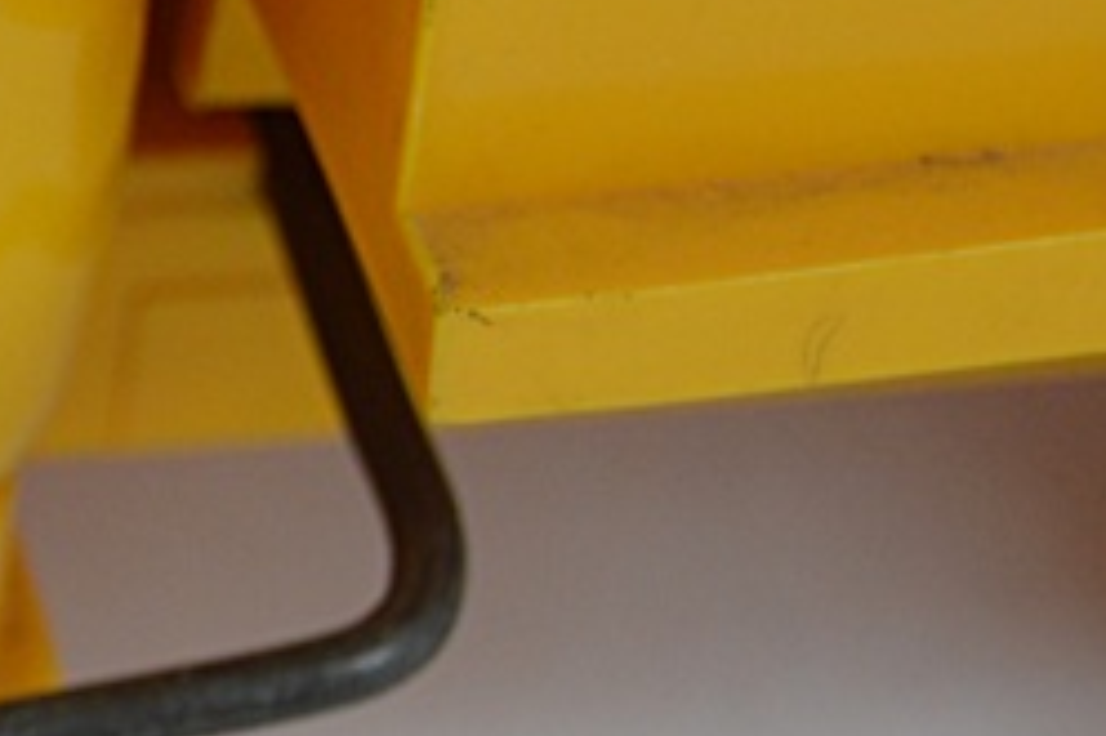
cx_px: -834
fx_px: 10224
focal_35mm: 333
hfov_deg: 6.1
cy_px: -16
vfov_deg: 4.1
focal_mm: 55
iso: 500
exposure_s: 1/60
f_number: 5.6
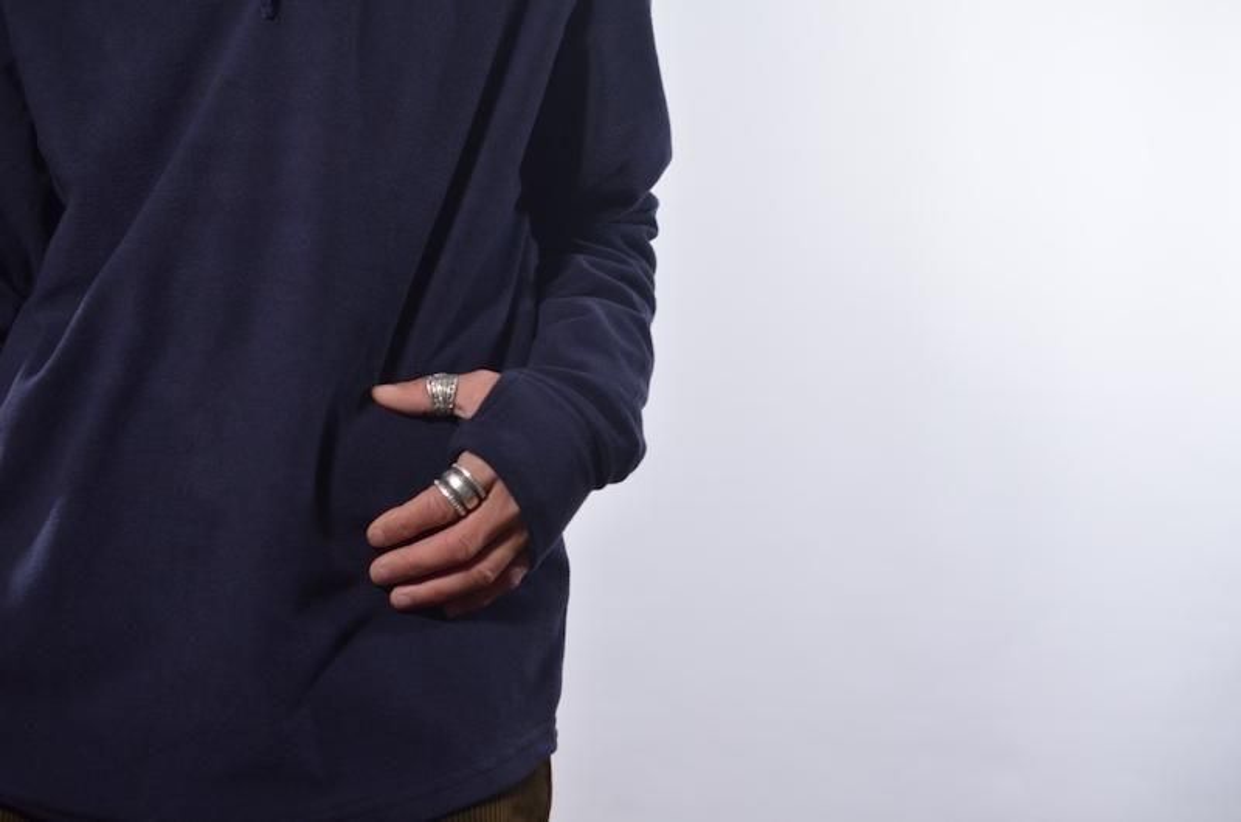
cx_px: 620
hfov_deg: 33.5
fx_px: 2064
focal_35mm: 60
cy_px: 411
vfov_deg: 22.5
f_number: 4
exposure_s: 1/60
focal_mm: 40
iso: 800
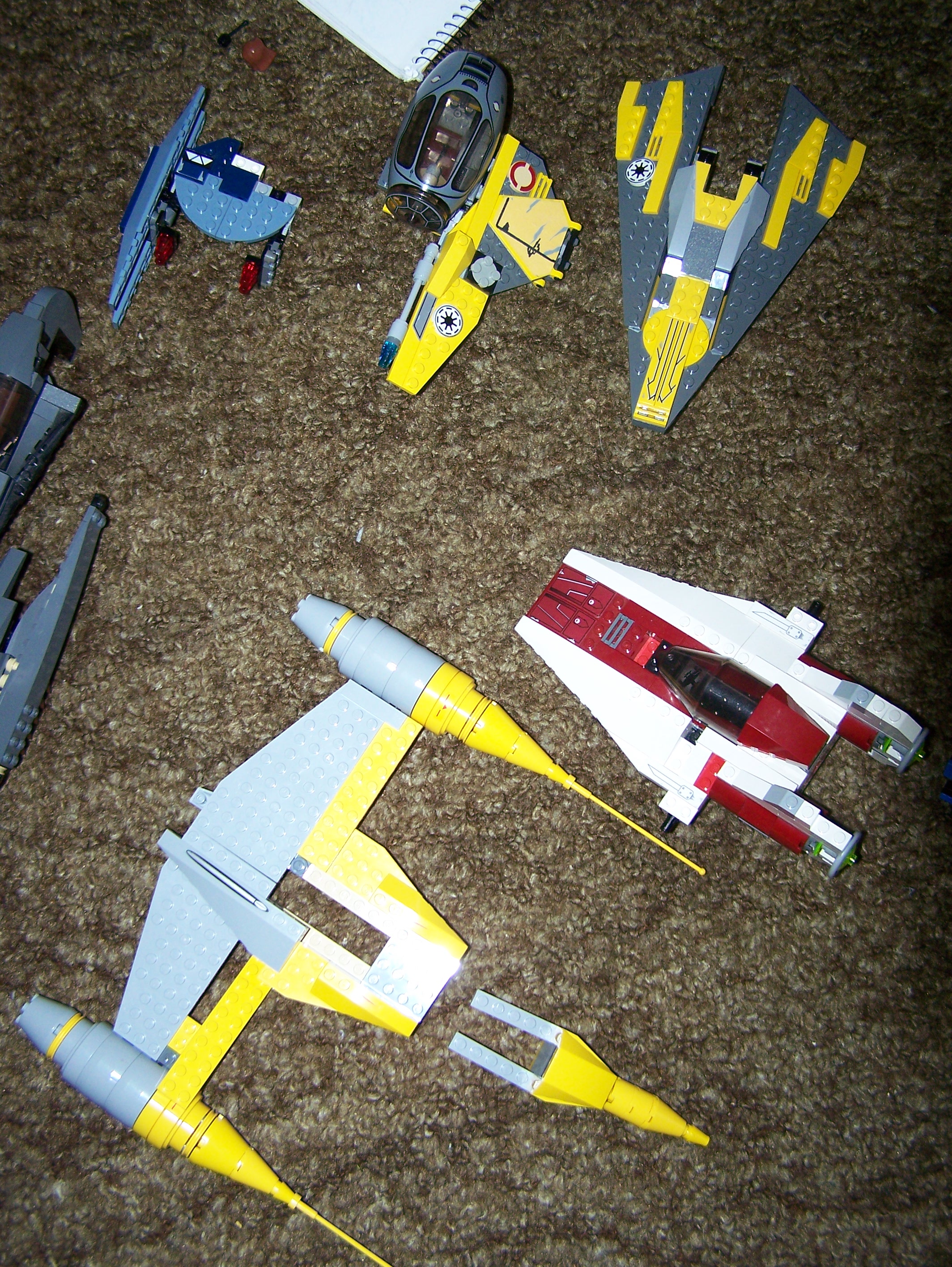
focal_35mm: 38
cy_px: 634
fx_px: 1392
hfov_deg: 37.8
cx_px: 476
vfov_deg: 48.9
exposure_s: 1/60
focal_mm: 6.3
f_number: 2.8
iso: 160
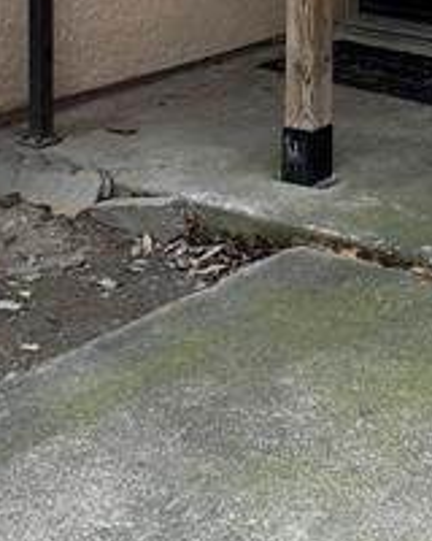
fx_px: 1438
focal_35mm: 90
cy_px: -219
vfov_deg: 19.2
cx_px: 486
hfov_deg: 16.5
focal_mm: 6.76
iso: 64
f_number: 1.78
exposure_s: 1/151
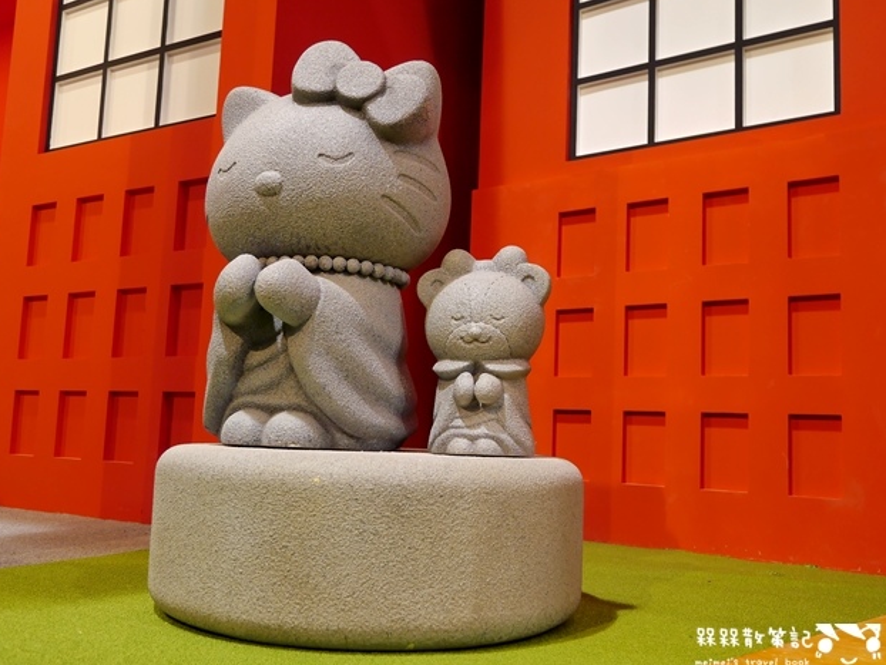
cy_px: 332
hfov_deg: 52.6
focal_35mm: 35
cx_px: 434
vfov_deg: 40.7
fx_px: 896
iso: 400
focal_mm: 17
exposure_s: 1/40
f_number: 4
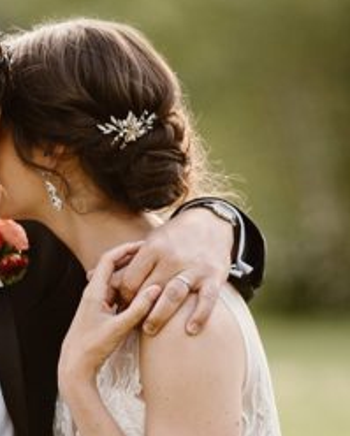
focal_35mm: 329
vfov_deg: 5.9
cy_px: 185
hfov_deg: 4.7
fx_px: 4252
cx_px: -4
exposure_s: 1/800
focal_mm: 85
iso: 200
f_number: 1.8
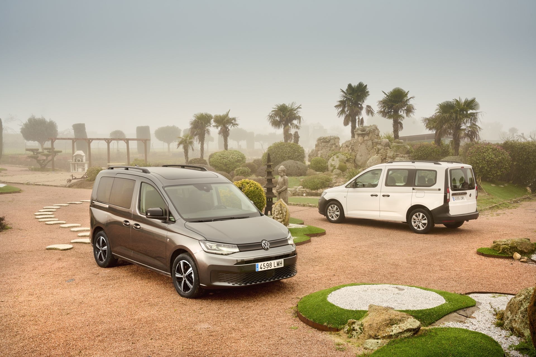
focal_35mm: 39
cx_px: 268
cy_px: 178
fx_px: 581
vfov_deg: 34.2
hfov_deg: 49.6
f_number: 13
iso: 160
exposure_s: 1/25
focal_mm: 39
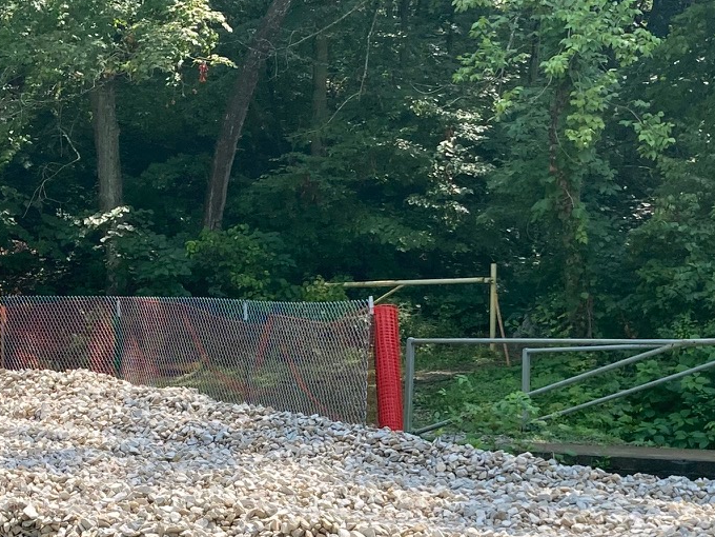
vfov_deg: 17.5
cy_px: 493
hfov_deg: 23.5
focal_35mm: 83
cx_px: 293
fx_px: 1714
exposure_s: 1/796
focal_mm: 3.99
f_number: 1.8
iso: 20
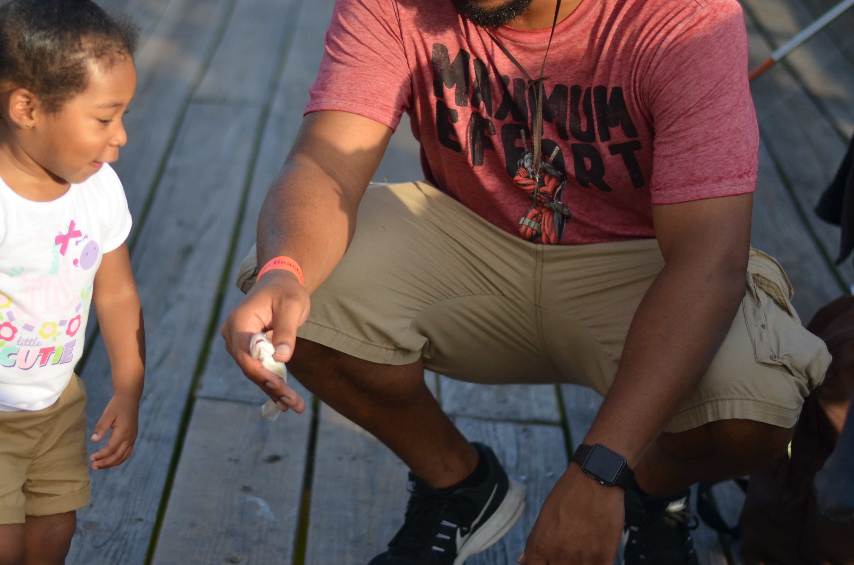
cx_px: 263
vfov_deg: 12.1
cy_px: 264
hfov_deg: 18.1
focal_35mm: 113
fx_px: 2675
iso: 180
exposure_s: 1/4000
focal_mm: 50
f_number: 1.8
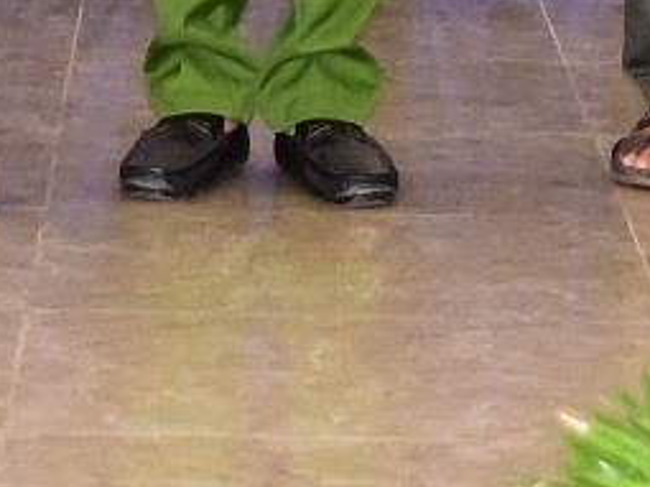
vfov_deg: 4.6
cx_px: -278
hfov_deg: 6.3
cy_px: -982
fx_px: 5856
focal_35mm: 312
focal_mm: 28
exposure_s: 1/200
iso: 2000
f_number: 4
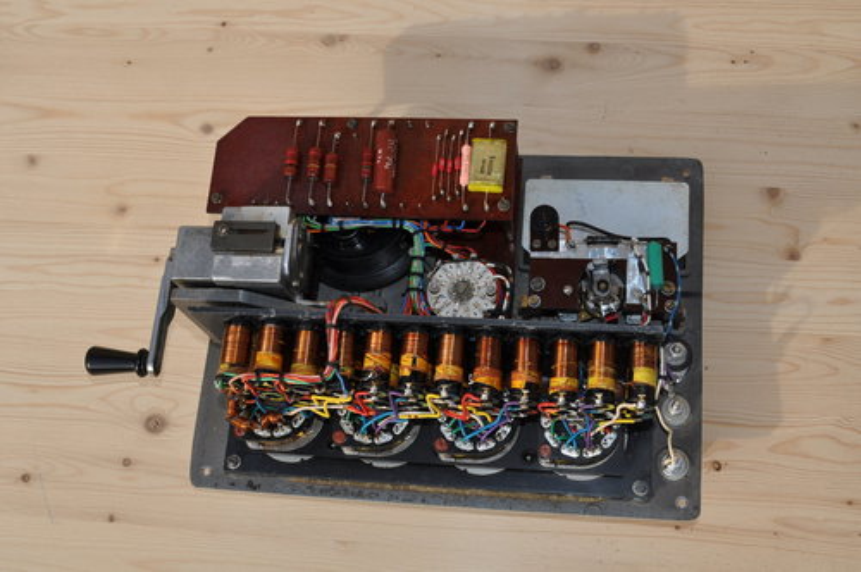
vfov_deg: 28.0
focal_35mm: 48
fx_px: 1146
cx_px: 430
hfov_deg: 41.2
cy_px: 286
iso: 200
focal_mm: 32
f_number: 10
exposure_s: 1/200
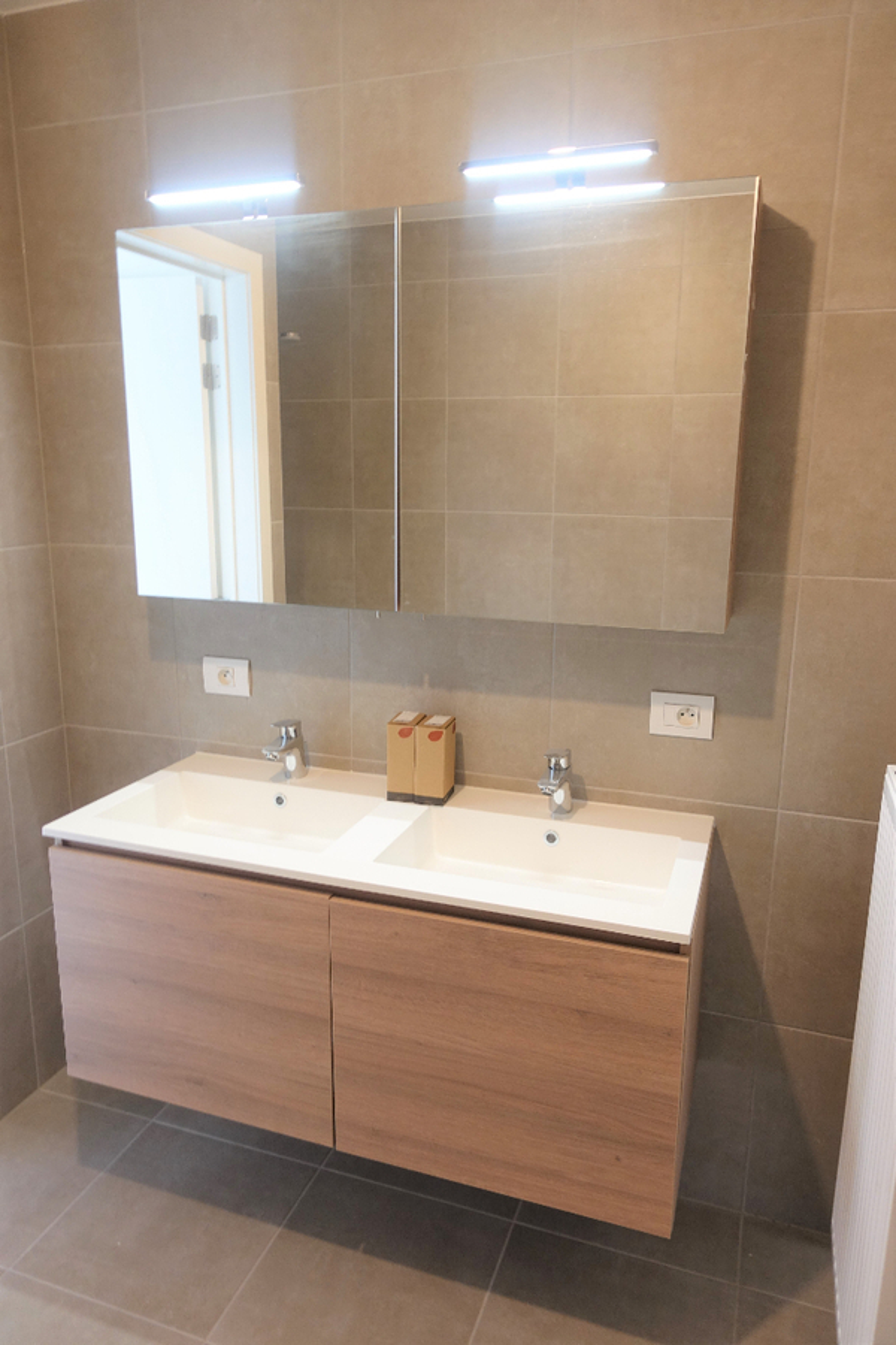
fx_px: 896
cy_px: 672
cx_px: 448
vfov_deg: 73.7
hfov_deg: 53.1
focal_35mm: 24
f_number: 1.8
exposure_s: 1/30
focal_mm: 8.8
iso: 200
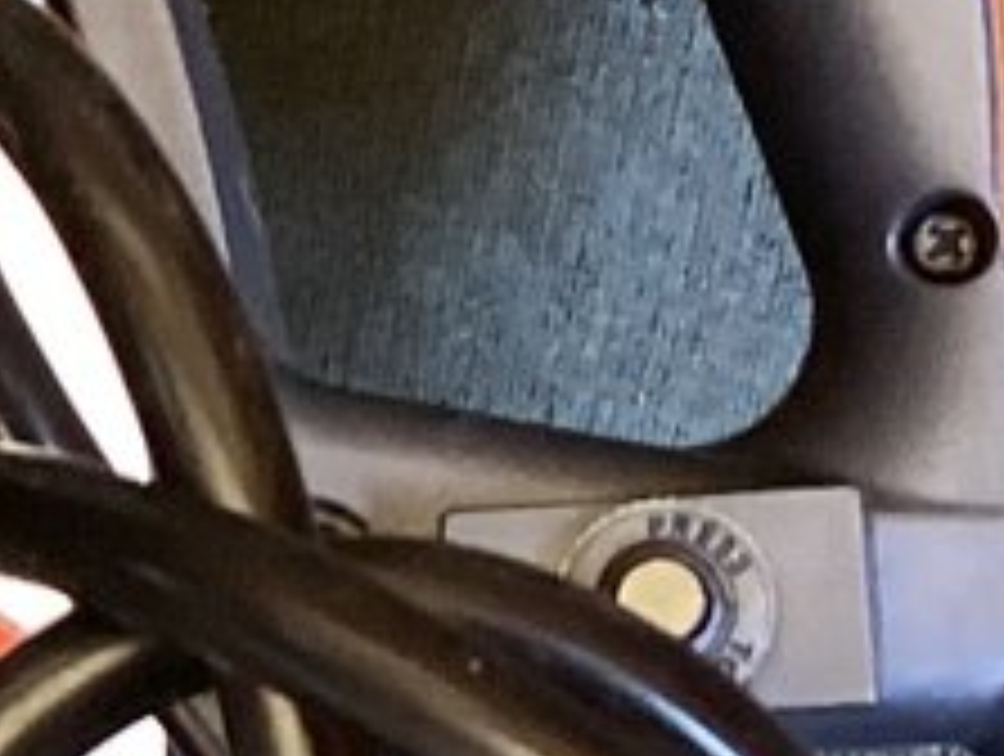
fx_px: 6101
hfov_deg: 8.7
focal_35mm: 210
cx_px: -1209
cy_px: 403
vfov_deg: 7.1
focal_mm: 3.3
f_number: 2.4
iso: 200
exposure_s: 1/50
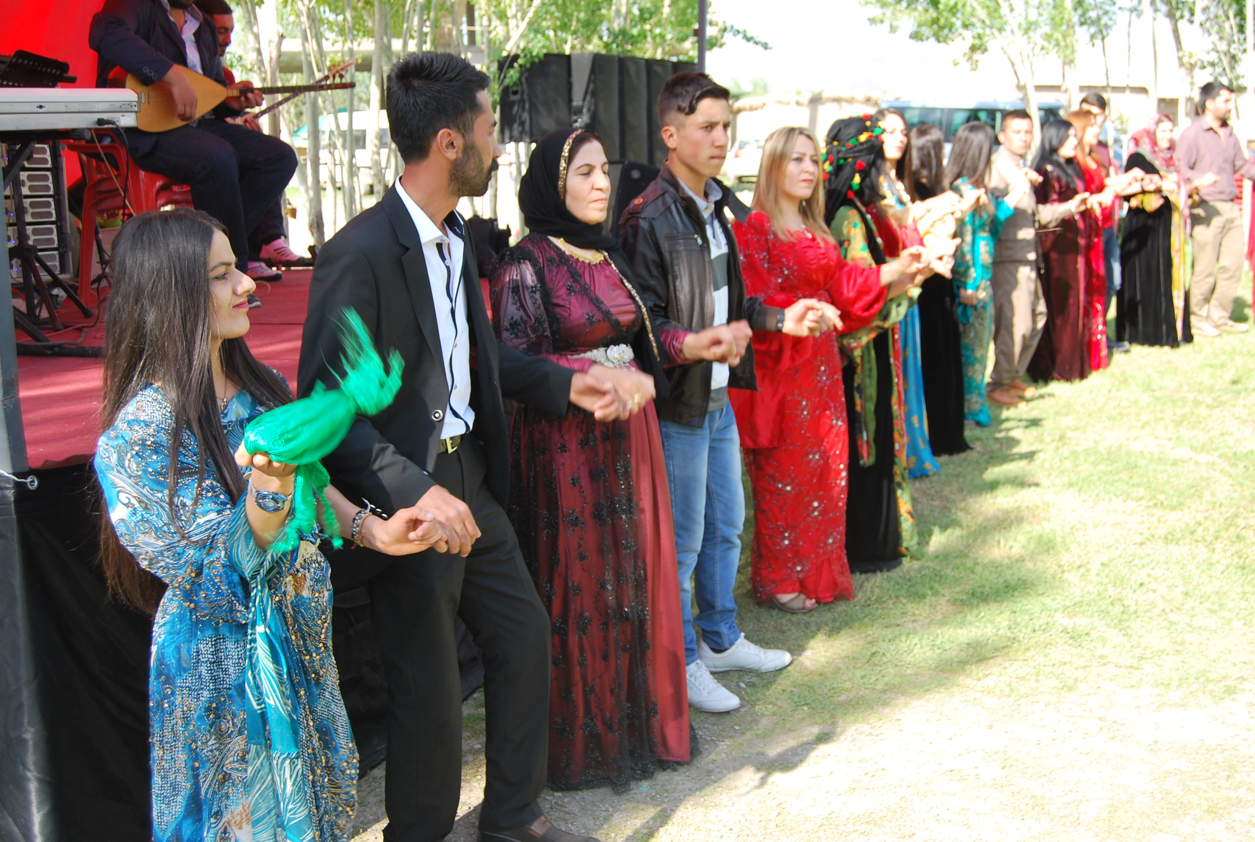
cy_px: 421
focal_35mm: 39
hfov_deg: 49.5
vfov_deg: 34.4
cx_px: 628
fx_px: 1362
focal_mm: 26
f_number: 5.6
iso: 125
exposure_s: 1/125
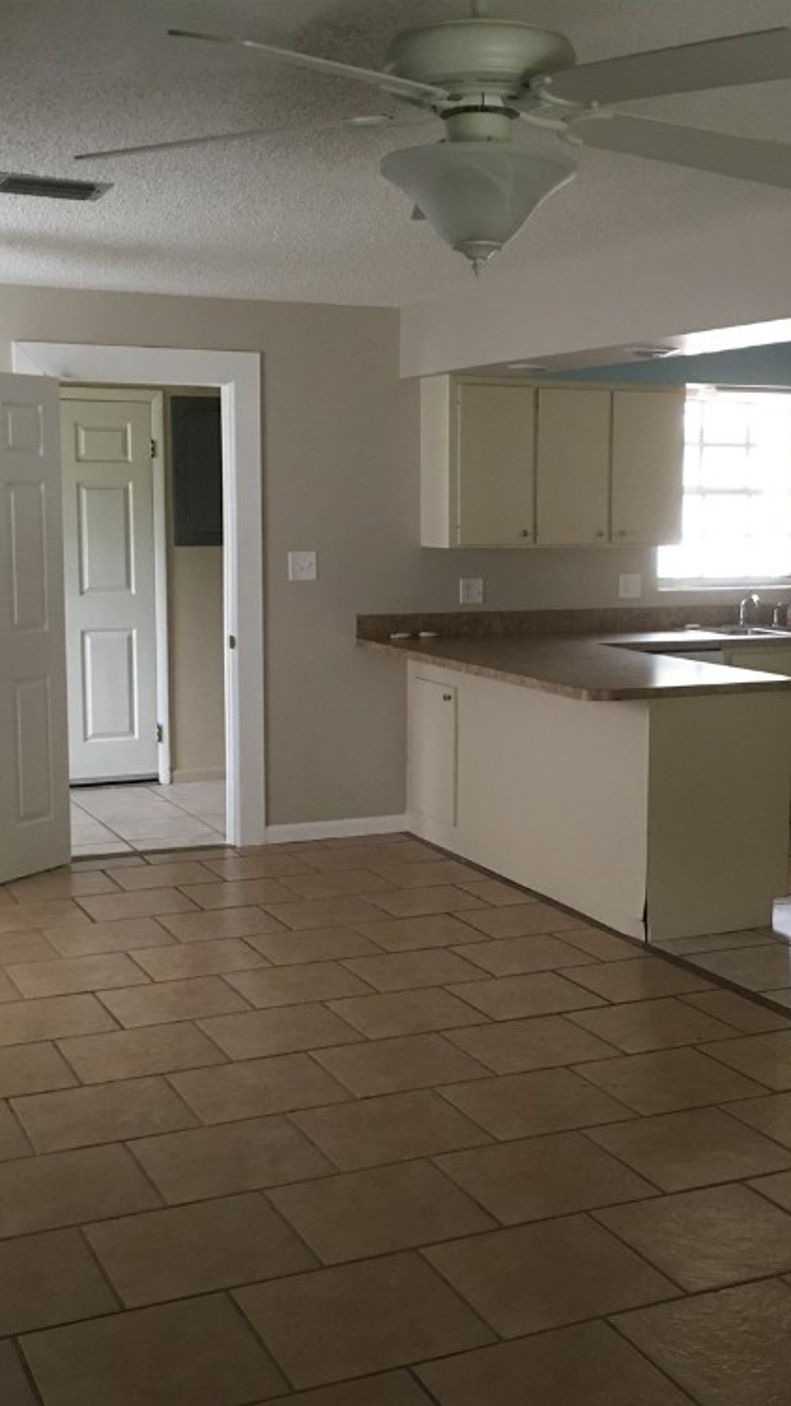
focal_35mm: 43
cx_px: 445
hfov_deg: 27.7
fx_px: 1603
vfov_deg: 47.4
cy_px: 716
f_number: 2.2
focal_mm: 4.15
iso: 80
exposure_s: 1/10
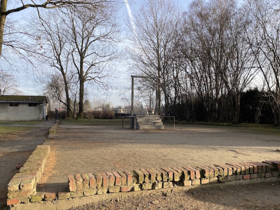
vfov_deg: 46.7
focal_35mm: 30
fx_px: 243
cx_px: 154
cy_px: 115
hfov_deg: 59.9
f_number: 1.8
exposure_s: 1/670
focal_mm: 4.25
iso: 32
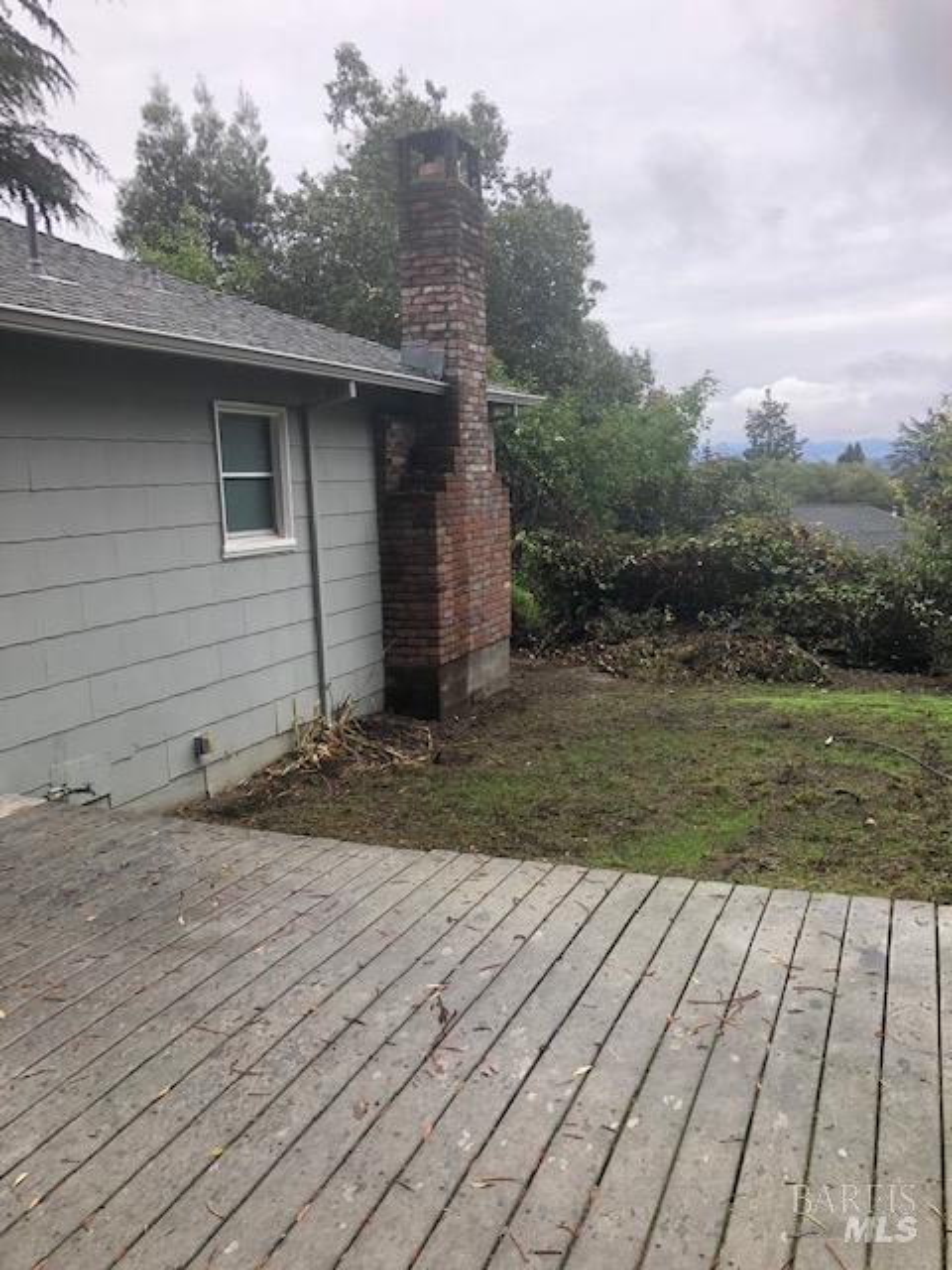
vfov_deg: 63.4
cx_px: 476
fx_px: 1027
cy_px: 635
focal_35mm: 28
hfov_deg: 49.7
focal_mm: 3.99
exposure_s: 1/237
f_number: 1.8
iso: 20
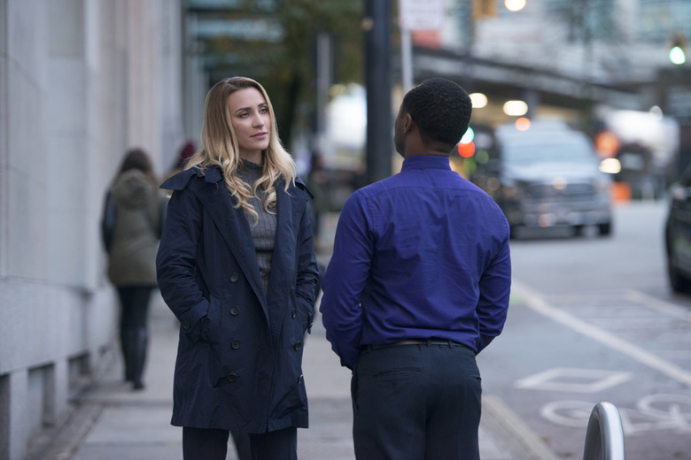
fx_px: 2591
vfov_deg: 10.2
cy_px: 230
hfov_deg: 15.2
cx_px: 346
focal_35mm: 135
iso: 1250
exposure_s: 1/125
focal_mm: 135
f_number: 2.8
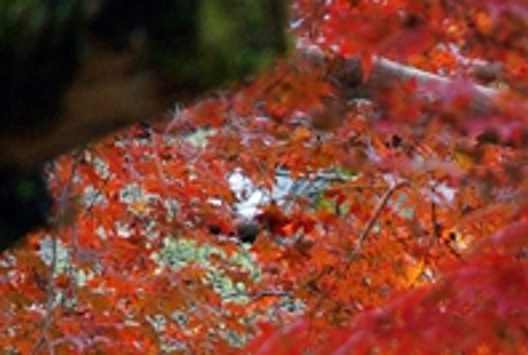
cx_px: 979
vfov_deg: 3.2
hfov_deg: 4.8
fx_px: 6233
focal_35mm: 424
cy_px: 617
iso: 800
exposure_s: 1/180
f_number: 5.6
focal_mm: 70
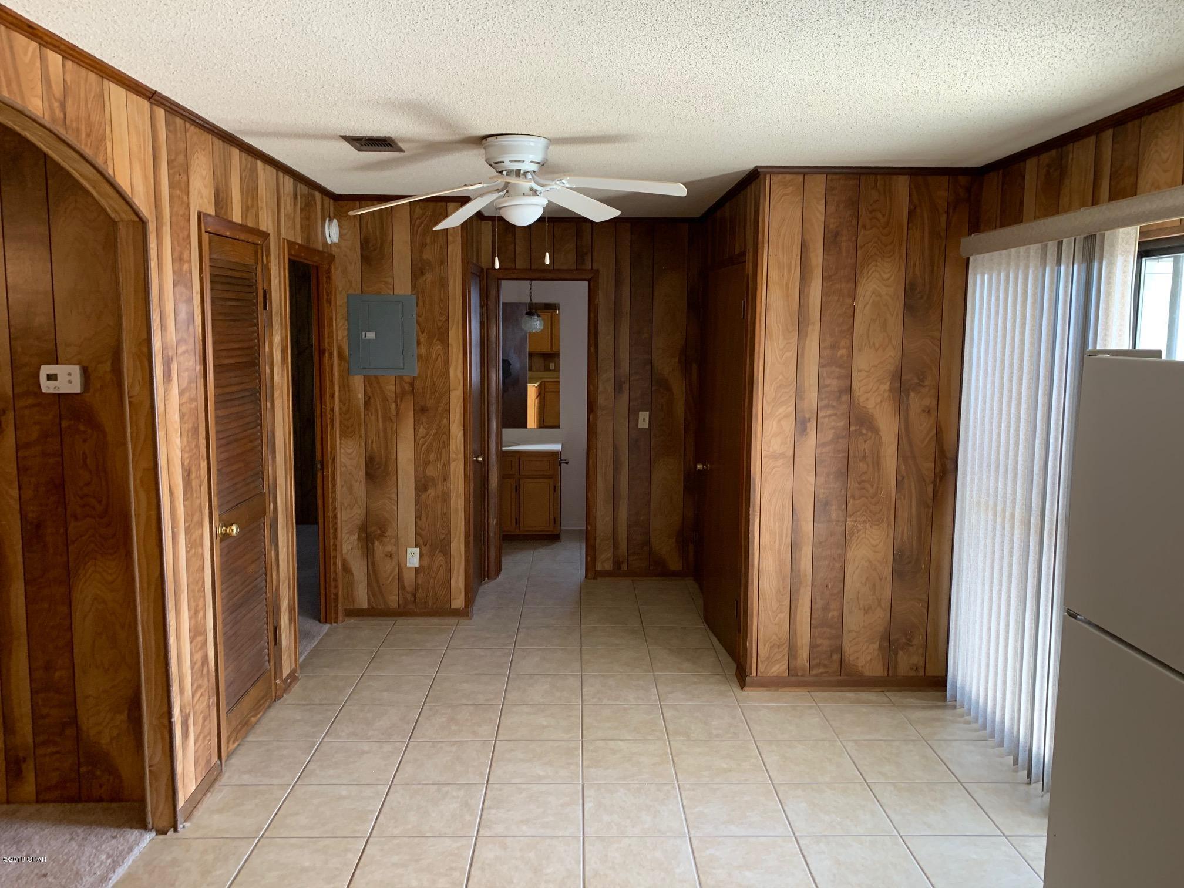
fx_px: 889
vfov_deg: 53.1
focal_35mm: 26
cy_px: 444
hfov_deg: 67.3
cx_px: 592
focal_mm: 4.25
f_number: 1.8
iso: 100
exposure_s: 1/61
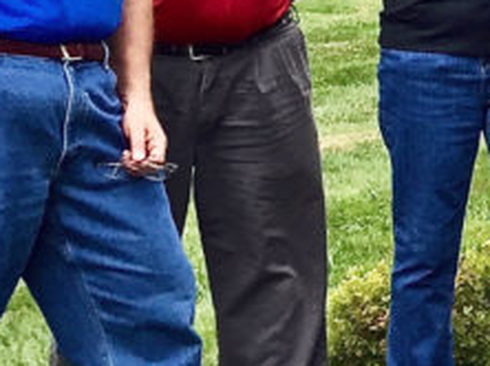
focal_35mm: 157
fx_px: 2220
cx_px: 1000
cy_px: -185
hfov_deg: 11.3
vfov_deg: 9.2
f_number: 2.2
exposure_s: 1/842
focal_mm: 4.15
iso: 32
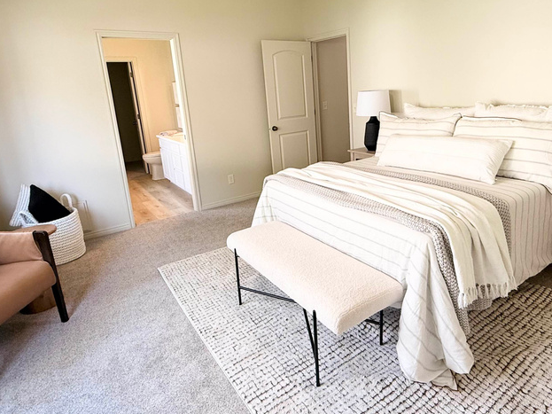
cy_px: 169
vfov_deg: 58.5
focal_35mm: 23
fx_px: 367
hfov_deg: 73.4
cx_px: 321
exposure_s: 1/99
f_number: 2.2
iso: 125
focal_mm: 2.22
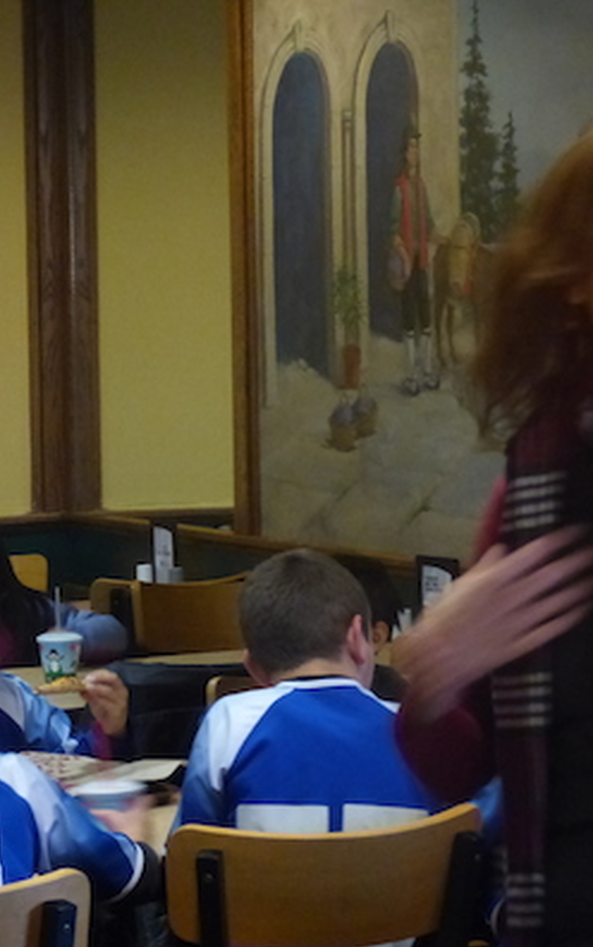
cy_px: 476
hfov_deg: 10.3
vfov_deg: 16.4
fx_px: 3279
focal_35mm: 127
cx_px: 59
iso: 800
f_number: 2.8
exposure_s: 1/15
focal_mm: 16
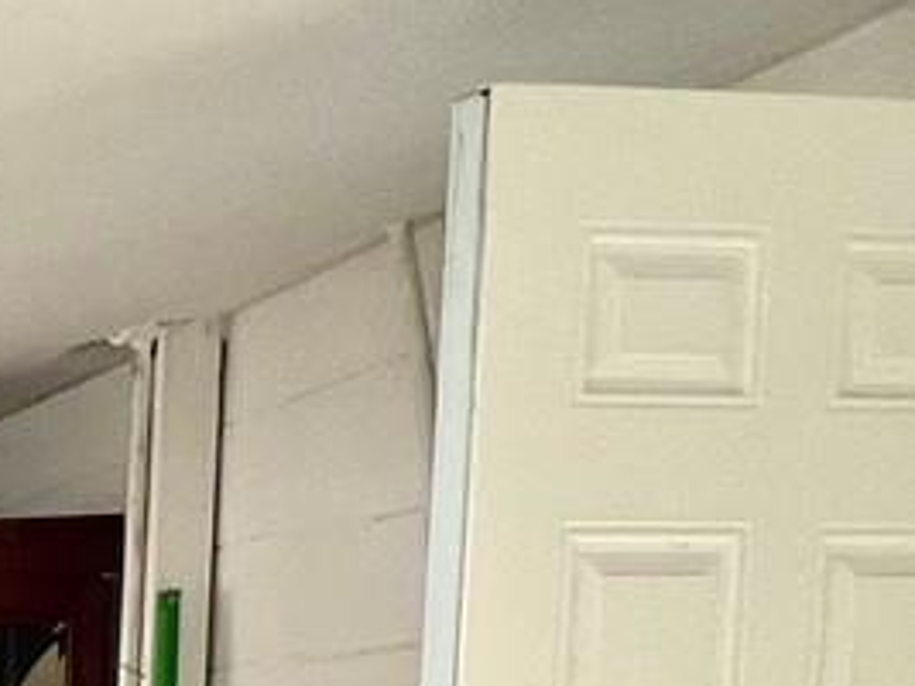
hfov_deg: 14.0
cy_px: 1176
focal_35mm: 78
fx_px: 2061
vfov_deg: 16.3
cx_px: -1422
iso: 40
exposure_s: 1/40
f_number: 1.8
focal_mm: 1.57
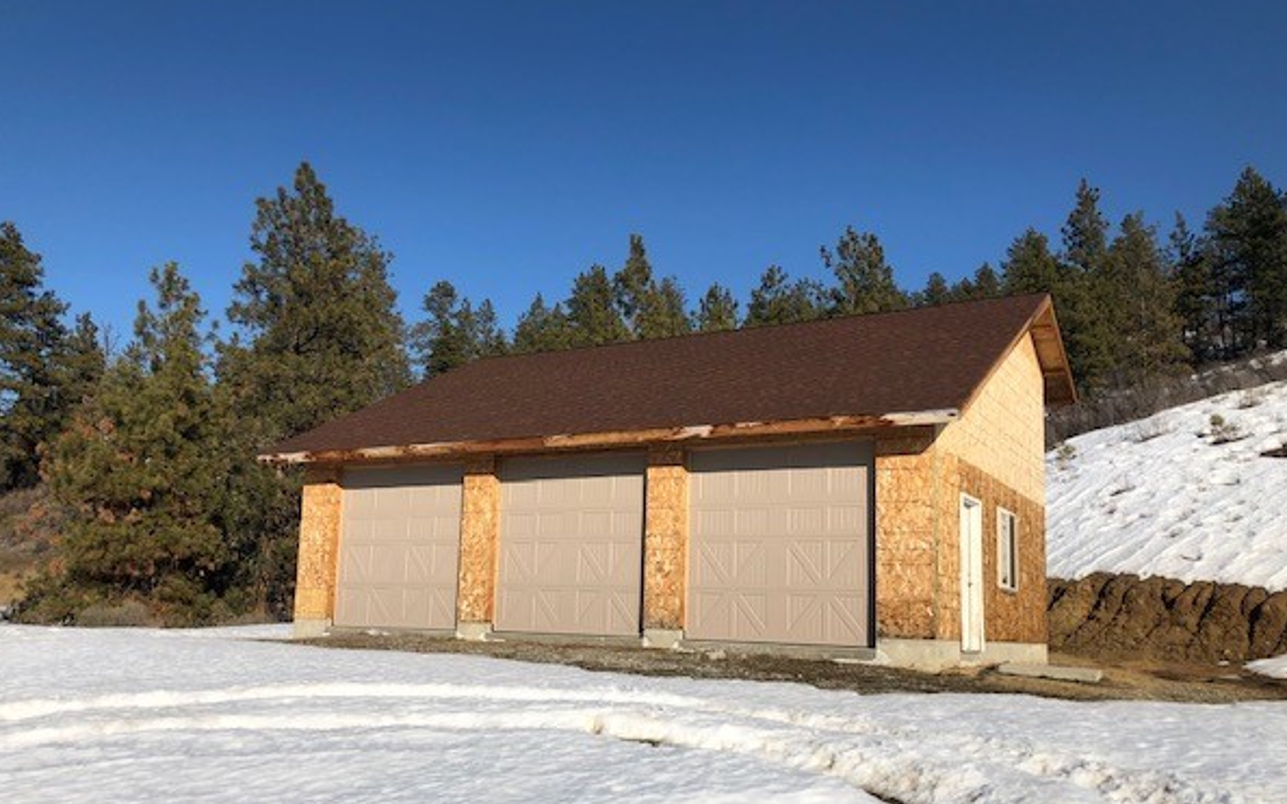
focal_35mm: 32
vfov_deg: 39.3
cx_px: 609
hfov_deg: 59.6
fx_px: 1122
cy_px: 481
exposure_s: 1/3205
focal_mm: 3.99
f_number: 1.8
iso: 25
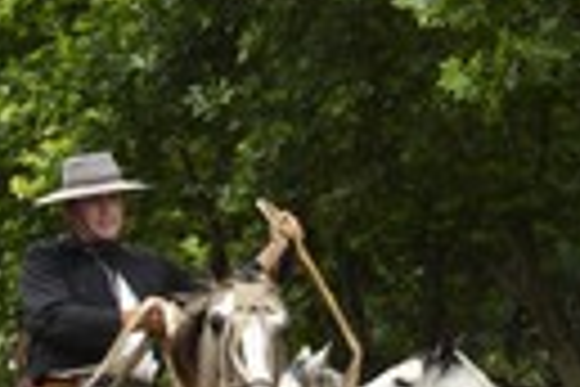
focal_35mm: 182
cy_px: 418
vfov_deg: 7.5
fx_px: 2932
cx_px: 252
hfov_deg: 11.3
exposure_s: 1/500
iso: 400
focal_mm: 56
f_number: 6.3
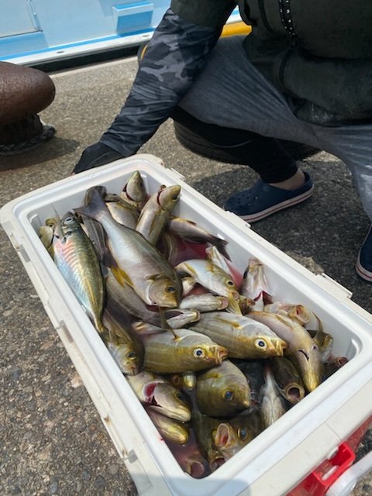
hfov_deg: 53.1
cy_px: 248
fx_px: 373
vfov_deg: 67.3
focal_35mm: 26
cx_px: 186
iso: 32
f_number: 1.8
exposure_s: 1/6757
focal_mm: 4.25
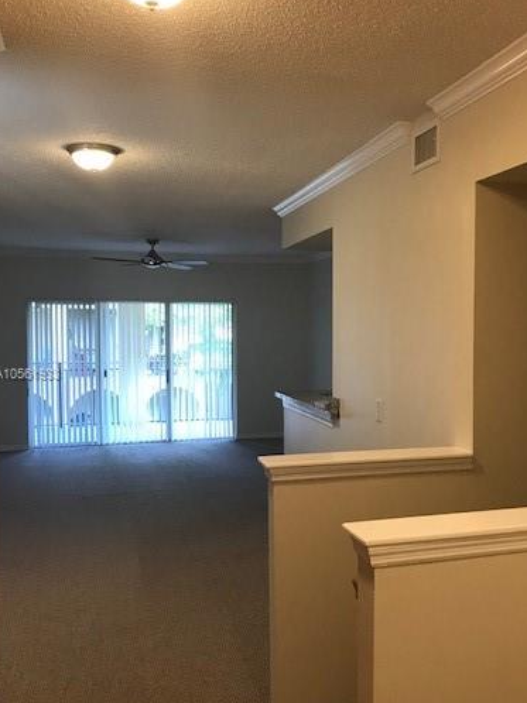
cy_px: 375
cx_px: 331
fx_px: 731
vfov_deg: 51.3
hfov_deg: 39.4
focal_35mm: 36
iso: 40
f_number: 1.8
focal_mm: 3.99
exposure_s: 1/30
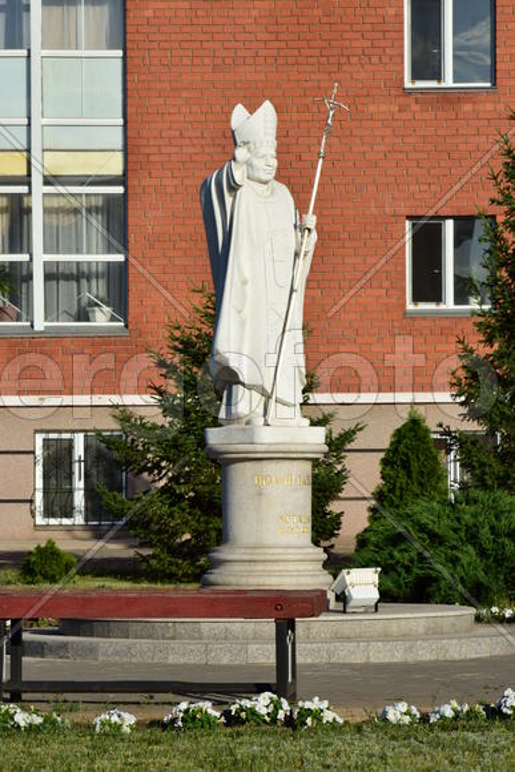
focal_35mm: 158
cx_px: 258
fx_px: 3377
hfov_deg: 8.7
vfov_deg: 13.0
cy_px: 386
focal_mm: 105
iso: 100
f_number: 11
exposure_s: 1/200
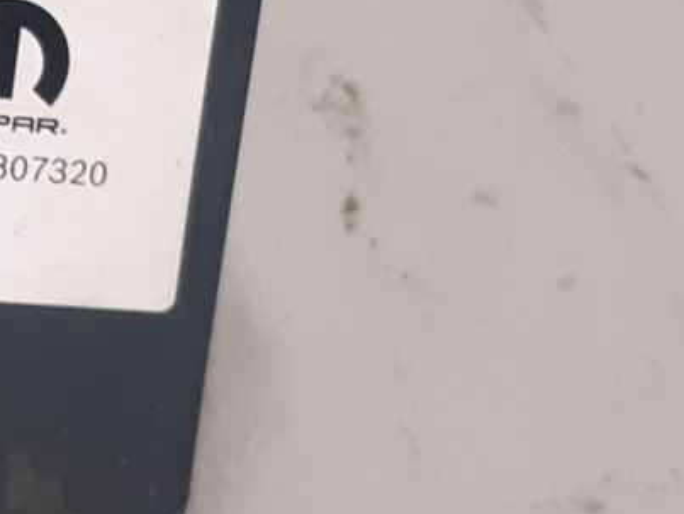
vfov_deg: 11.2
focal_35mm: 132
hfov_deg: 14.2
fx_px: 2611
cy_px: 34
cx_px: -258
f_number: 1.7
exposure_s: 1/50
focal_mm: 3.93
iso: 160
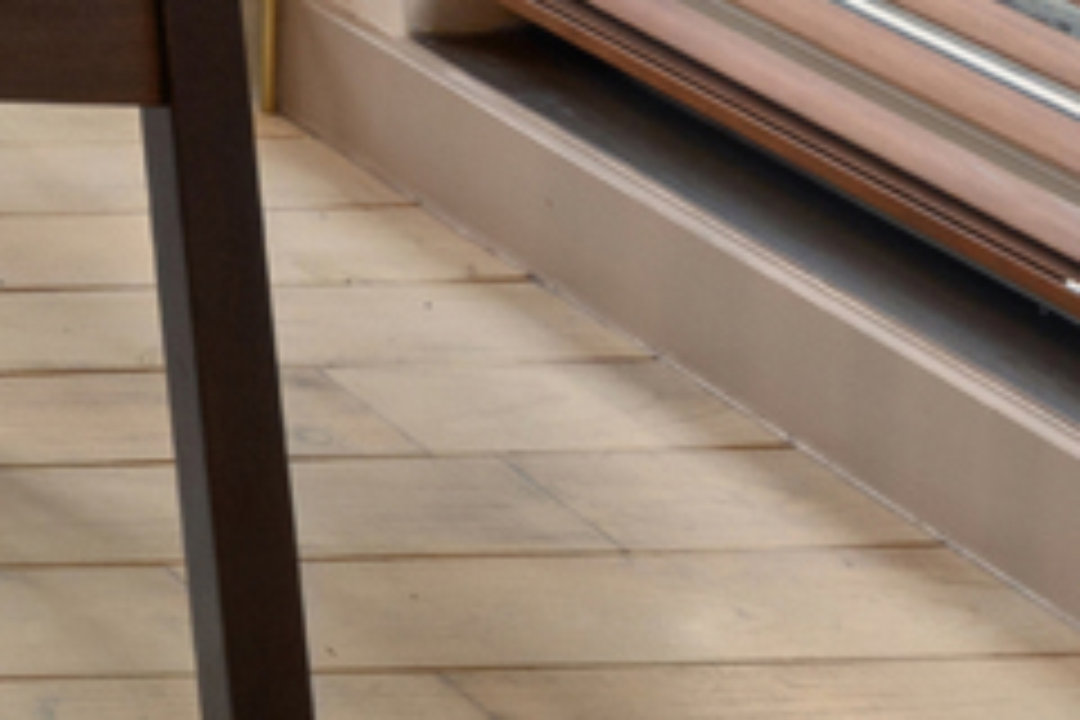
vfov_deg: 9.9
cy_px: -1440
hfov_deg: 11.3
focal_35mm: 105
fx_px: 3150
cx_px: -2178
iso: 250
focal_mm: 14
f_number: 11
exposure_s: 1/1.25
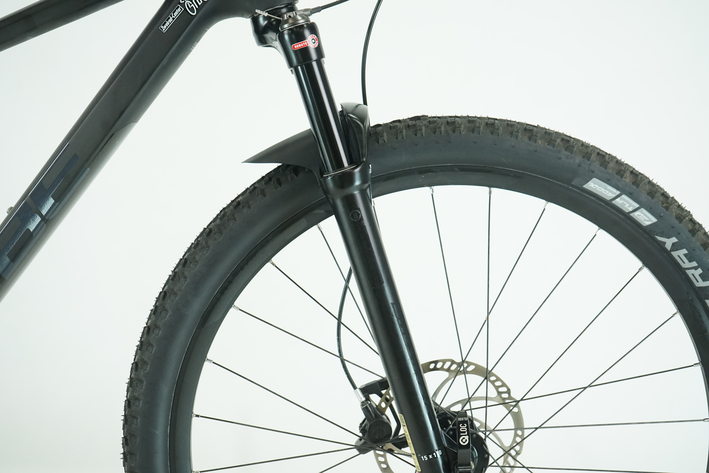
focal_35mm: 50
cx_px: 354
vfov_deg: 27.0
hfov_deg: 39.6
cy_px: 236
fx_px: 985
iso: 2500
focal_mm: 50
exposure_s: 1/200
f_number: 6.3
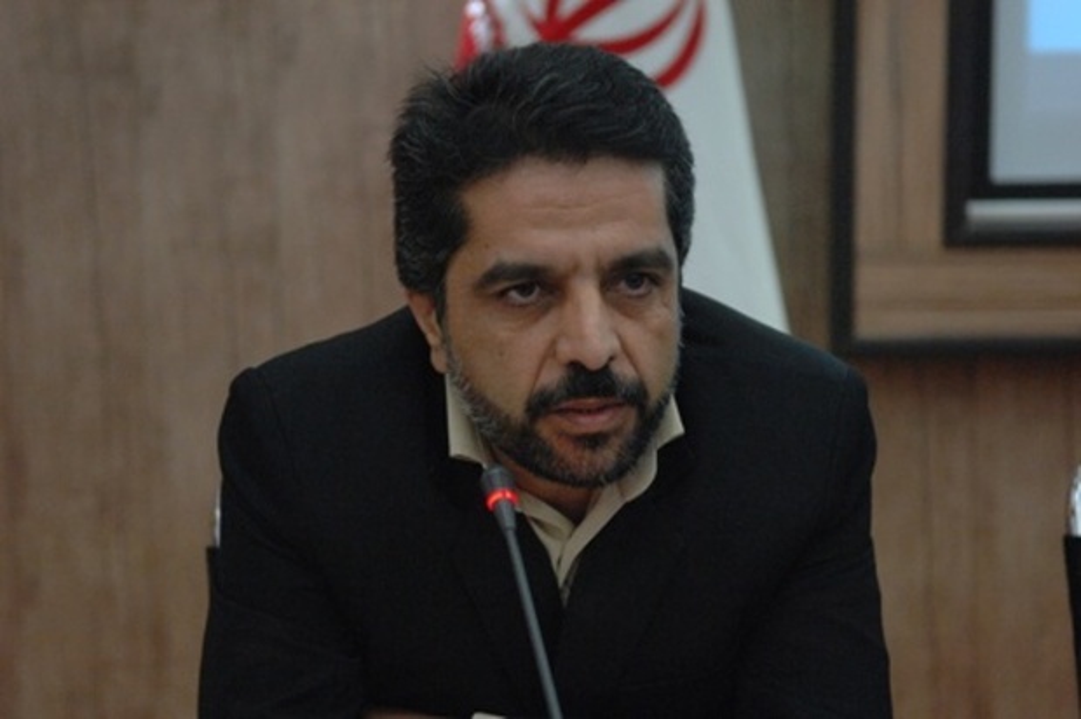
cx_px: 540
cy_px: 360
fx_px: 2475
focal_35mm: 82
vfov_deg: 16.5
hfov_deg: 24.6
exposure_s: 1/60
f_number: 2.8
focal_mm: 55
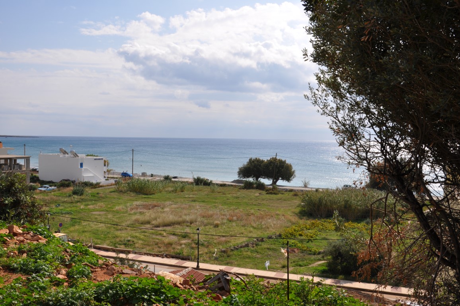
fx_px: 459
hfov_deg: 53.2
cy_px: 153
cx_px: 230
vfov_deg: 36.8
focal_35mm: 36
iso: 200
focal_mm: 24
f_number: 16
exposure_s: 1/200
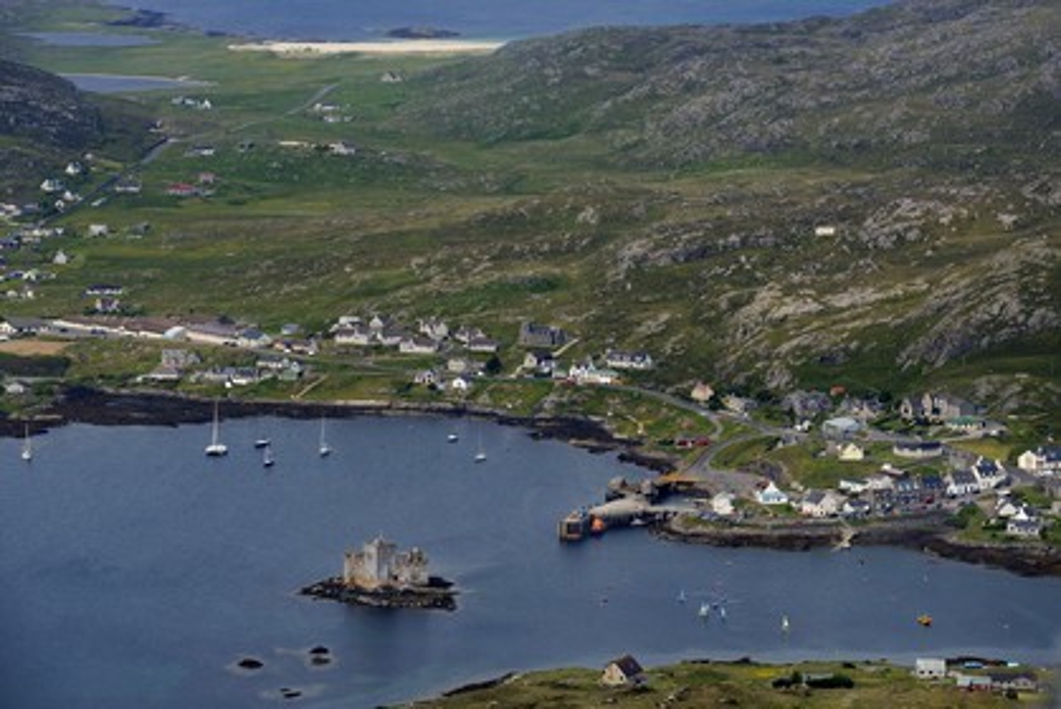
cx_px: 530
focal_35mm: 145
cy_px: 354
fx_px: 4276
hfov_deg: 14.1
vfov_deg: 9.5
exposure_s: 1/800
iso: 200
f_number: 7.1
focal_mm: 145
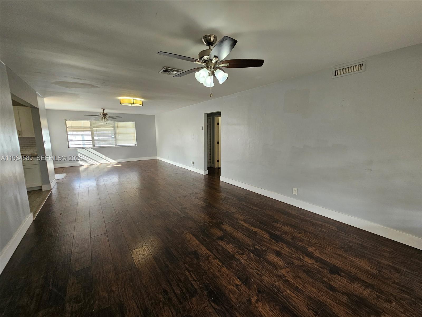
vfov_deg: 89.9
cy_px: 158
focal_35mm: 13
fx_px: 158
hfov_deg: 106.2
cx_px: 211
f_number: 2.2
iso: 64
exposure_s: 1/60
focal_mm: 2.2
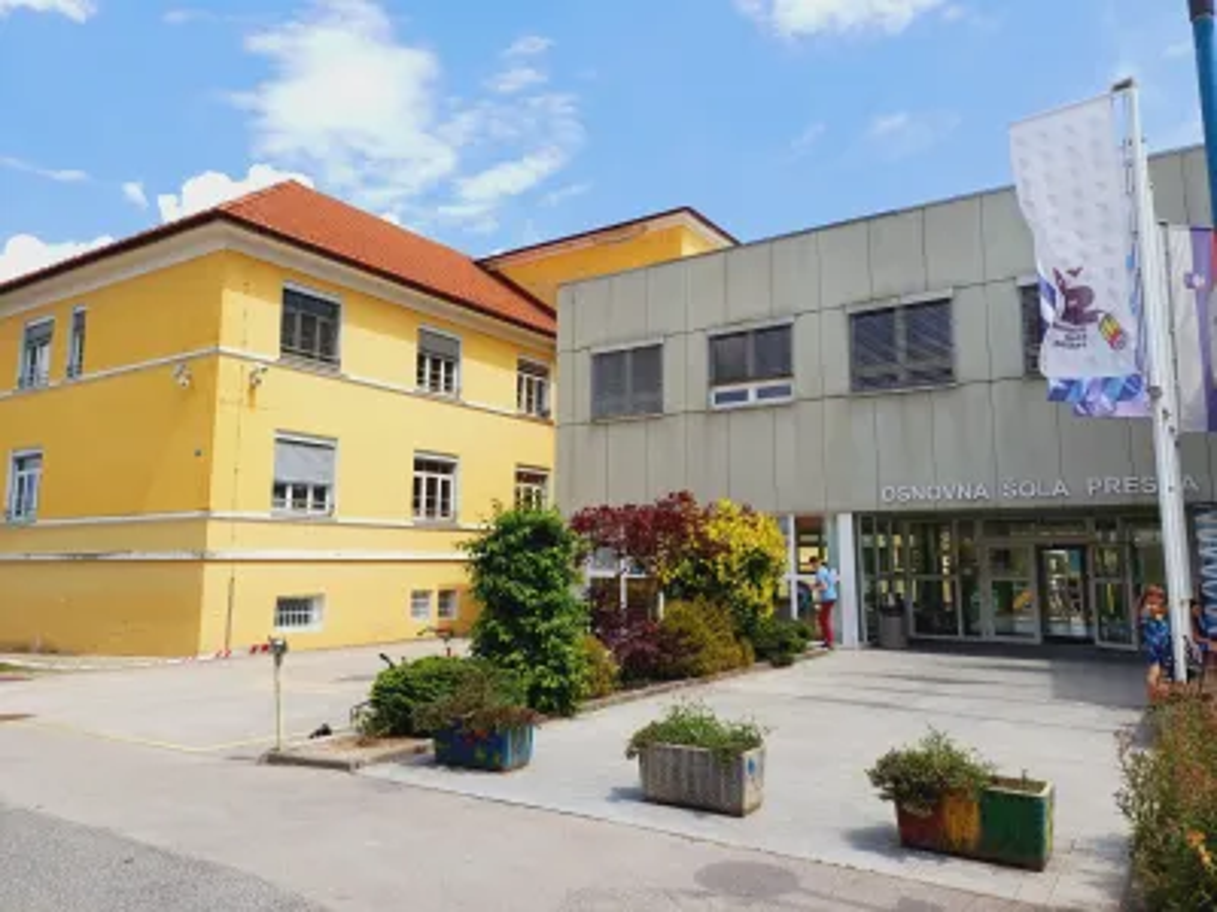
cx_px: 608
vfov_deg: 54.9
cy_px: 456
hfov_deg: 69.4
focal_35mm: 25
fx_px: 879
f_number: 1.8
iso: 50
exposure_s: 1/1095
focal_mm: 4.65
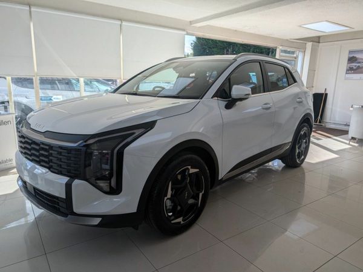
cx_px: 182
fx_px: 252
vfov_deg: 56.8
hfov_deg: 71.6
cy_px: 136
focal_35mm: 24
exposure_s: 1/3175
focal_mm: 6.9
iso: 20
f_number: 1.68
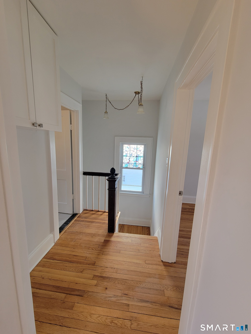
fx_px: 126
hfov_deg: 89.9
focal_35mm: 13
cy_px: 167
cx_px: 126
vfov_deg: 106.2
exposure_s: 1/60
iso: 50
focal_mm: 2.2
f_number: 2.2
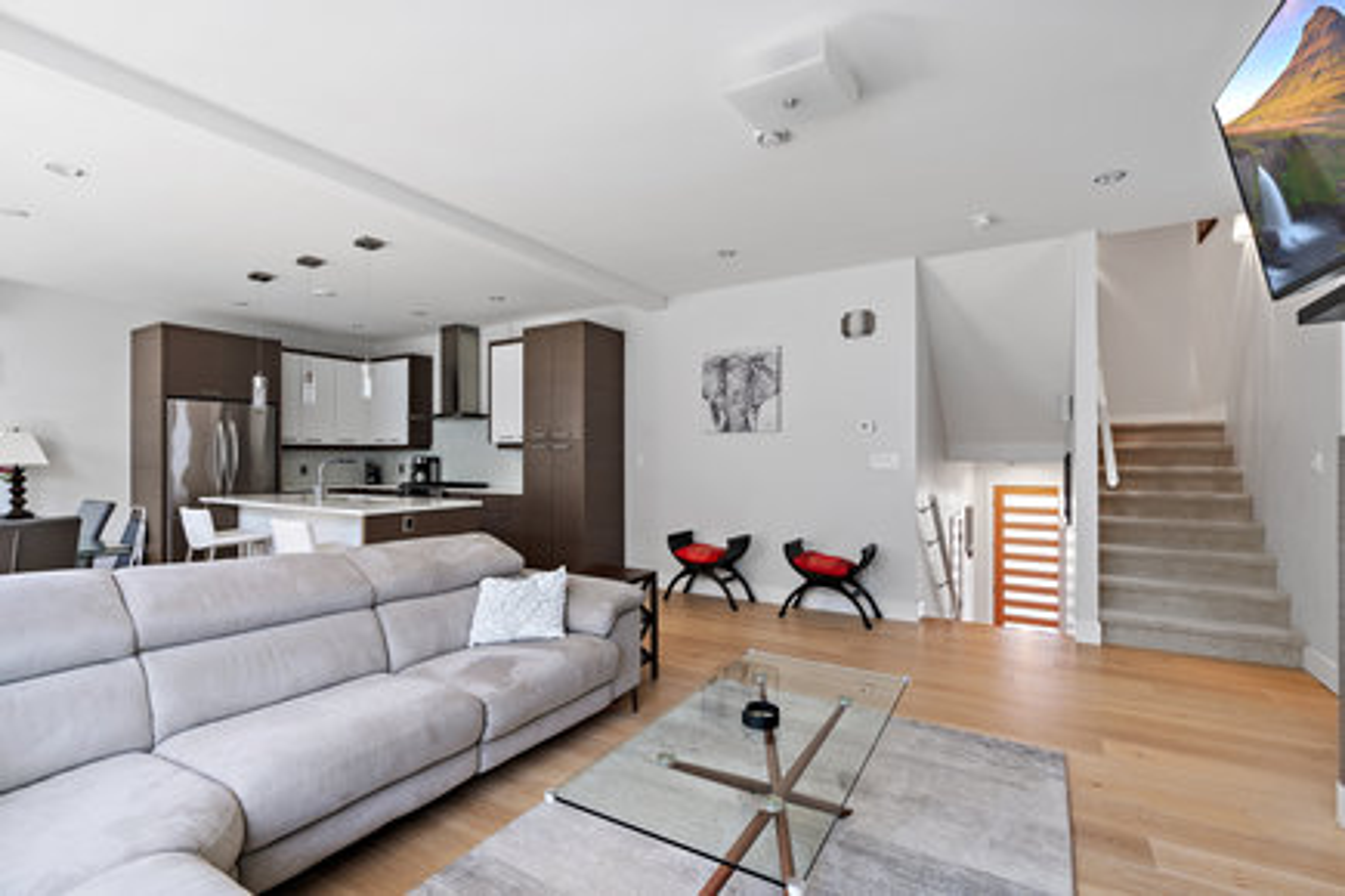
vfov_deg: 73.7
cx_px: 672
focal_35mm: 16
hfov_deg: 96.7
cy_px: 448
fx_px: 598
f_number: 7.1
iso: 400
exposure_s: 1/2.5
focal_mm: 16
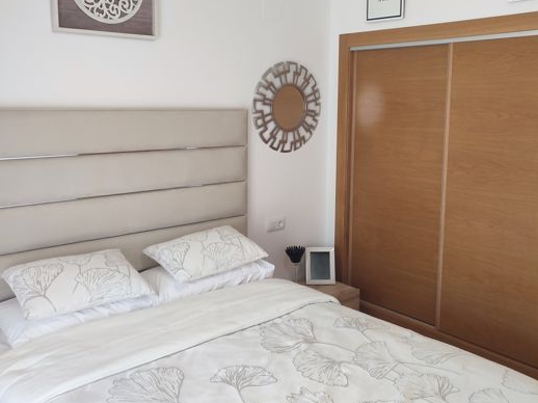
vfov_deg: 41.6
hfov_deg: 53.9
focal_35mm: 34
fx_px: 528
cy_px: 168
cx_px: 284
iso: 509
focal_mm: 6.04
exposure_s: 1/33
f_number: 1.9
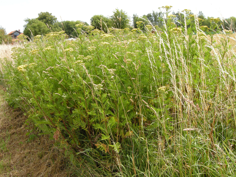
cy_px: 88
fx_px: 239
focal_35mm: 35
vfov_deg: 40.7
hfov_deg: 52.6
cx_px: 118
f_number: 4.8
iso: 64
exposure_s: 1/148
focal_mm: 7.5
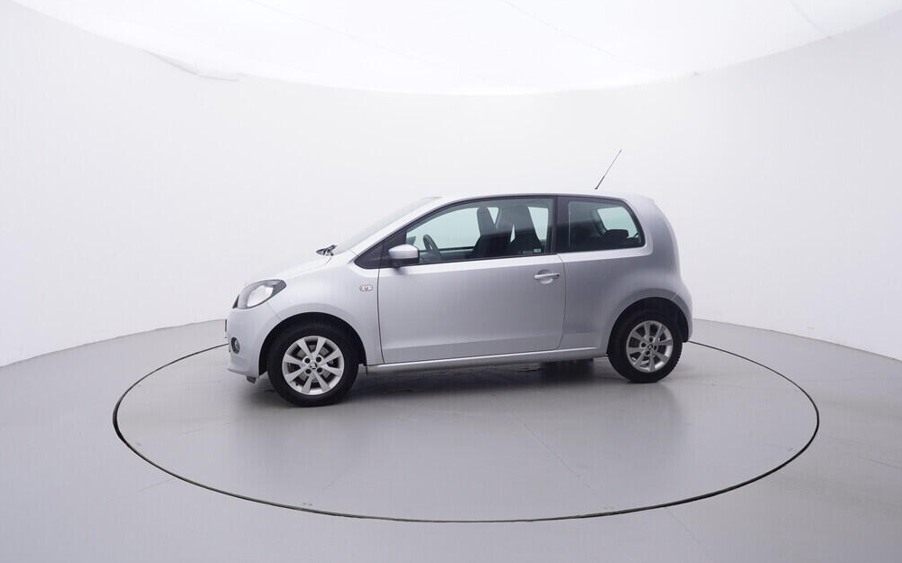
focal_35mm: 24
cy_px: 291
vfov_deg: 51.9
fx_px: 578
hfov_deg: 75.9
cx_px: 460
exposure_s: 1/80
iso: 200
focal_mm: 15
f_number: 5
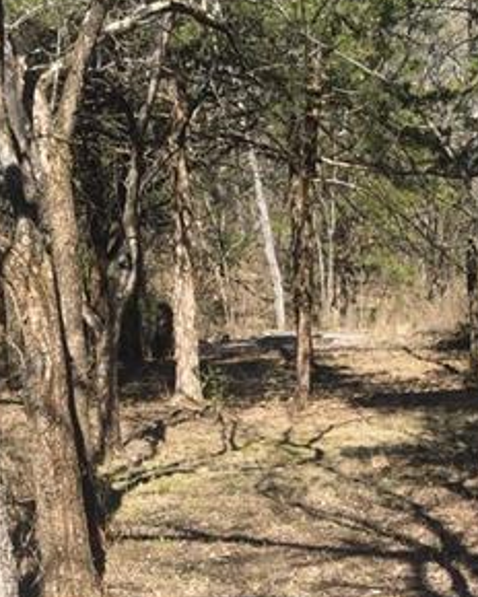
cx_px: 274
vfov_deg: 23.5
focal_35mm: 75
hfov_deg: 20.4
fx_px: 1326
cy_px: 694
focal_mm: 4.15
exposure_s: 1/824
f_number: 2.2
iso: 32
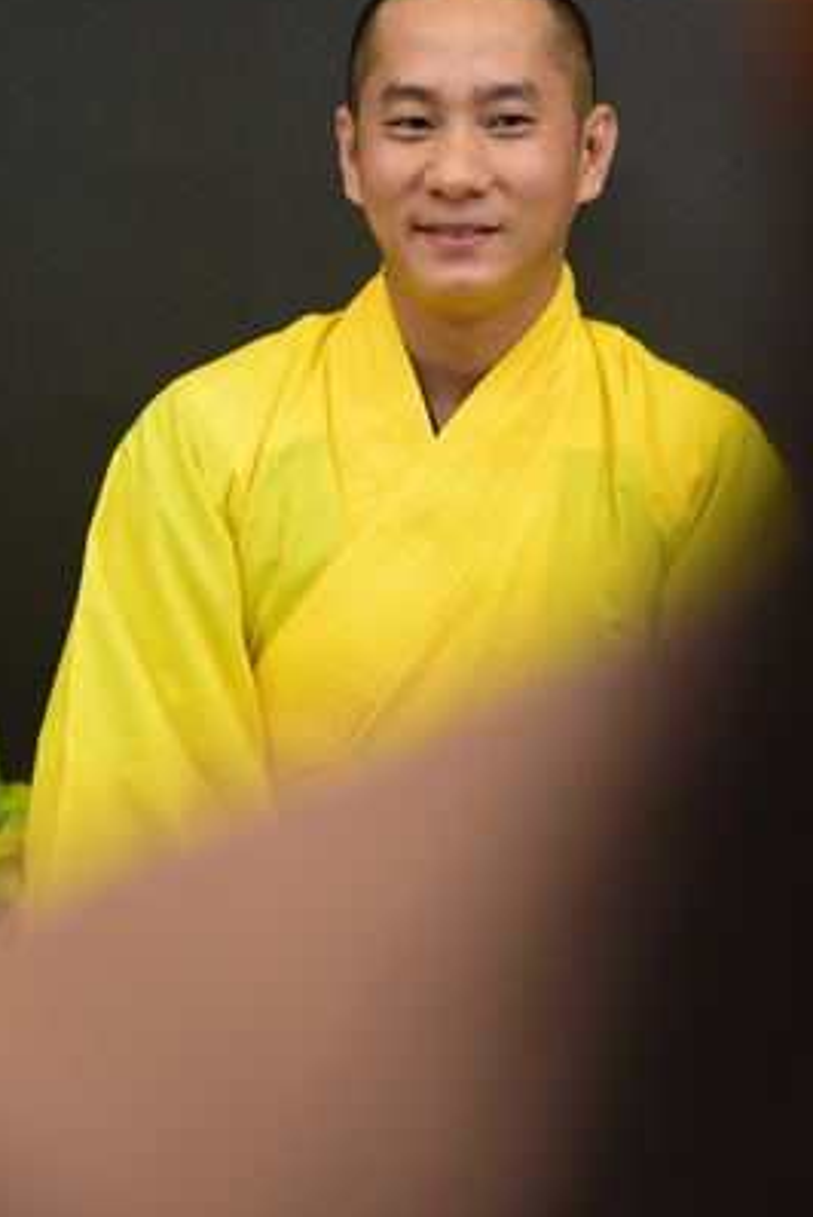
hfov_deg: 7.0
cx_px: 452
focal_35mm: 196
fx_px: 6627
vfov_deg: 10.5
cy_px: 459
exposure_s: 1/40
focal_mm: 120
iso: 1600
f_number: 4
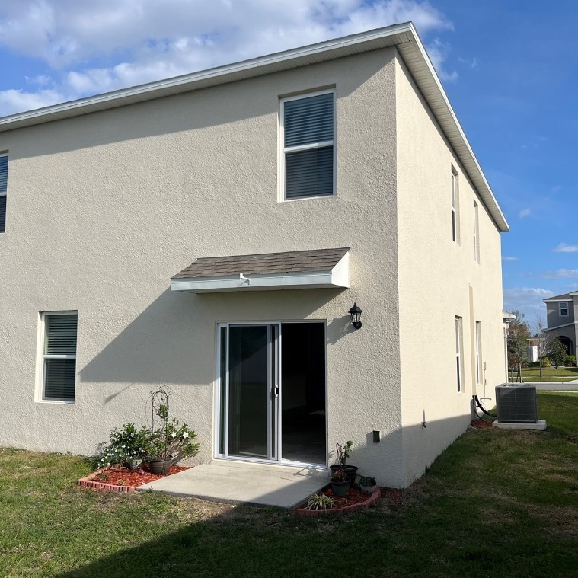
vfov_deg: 52.5
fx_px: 586
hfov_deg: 52.5
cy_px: 289
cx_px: 279
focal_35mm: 31
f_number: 1.5
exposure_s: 1/6993
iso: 50
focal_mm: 5.7
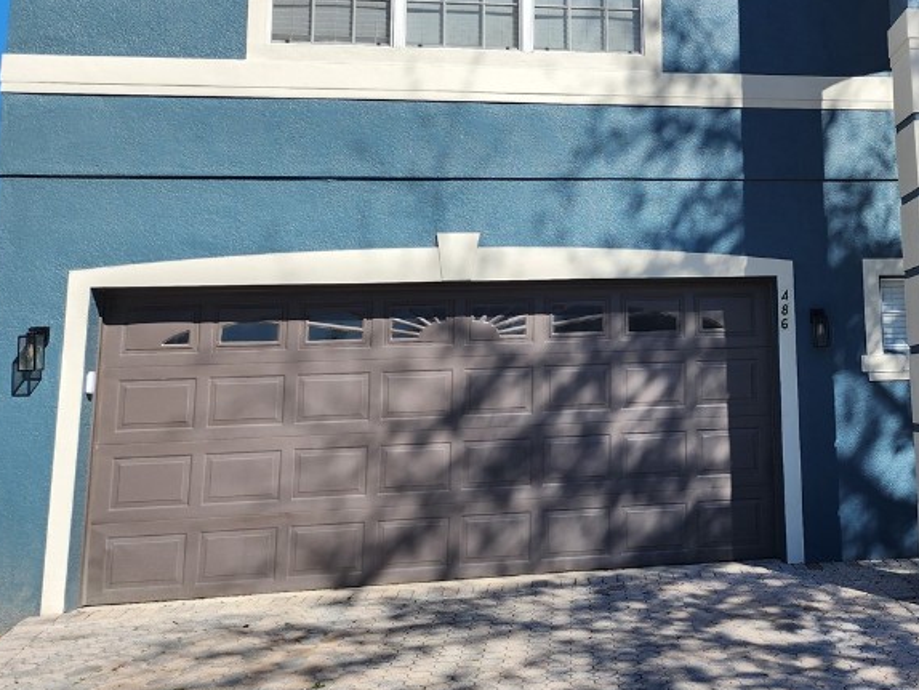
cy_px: 197
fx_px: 1089
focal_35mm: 41
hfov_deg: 43.0
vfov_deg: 34.6
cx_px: 772
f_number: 1.8
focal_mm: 6.4
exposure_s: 1/957
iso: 12
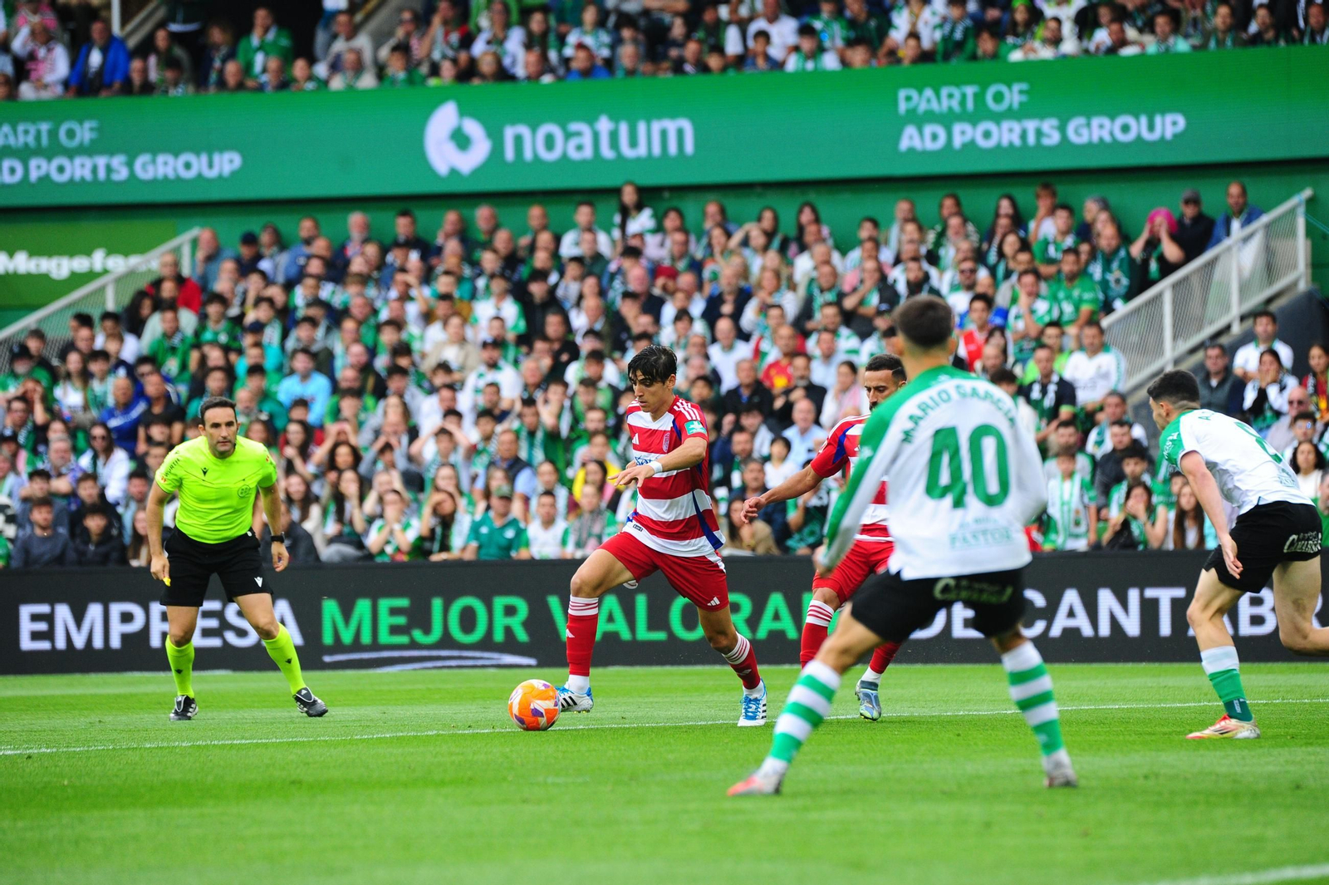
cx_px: 664
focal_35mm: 270
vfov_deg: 5.1
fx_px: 9962
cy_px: 442
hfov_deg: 7.6
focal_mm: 270
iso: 2000
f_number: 4.5
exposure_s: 1/2000
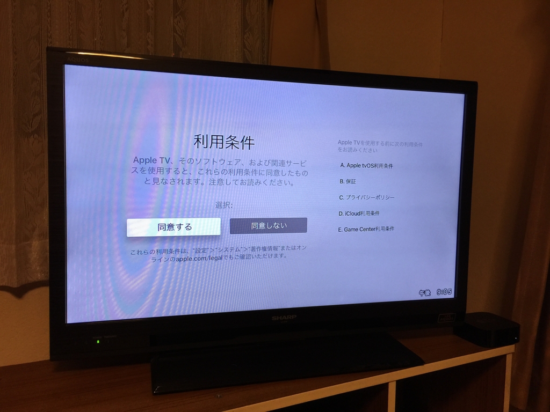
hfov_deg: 61.7
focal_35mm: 29
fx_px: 461
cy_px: 206
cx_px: 275
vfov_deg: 48.2
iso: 50
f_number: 2.2
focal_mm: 4.15
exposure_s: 1/33
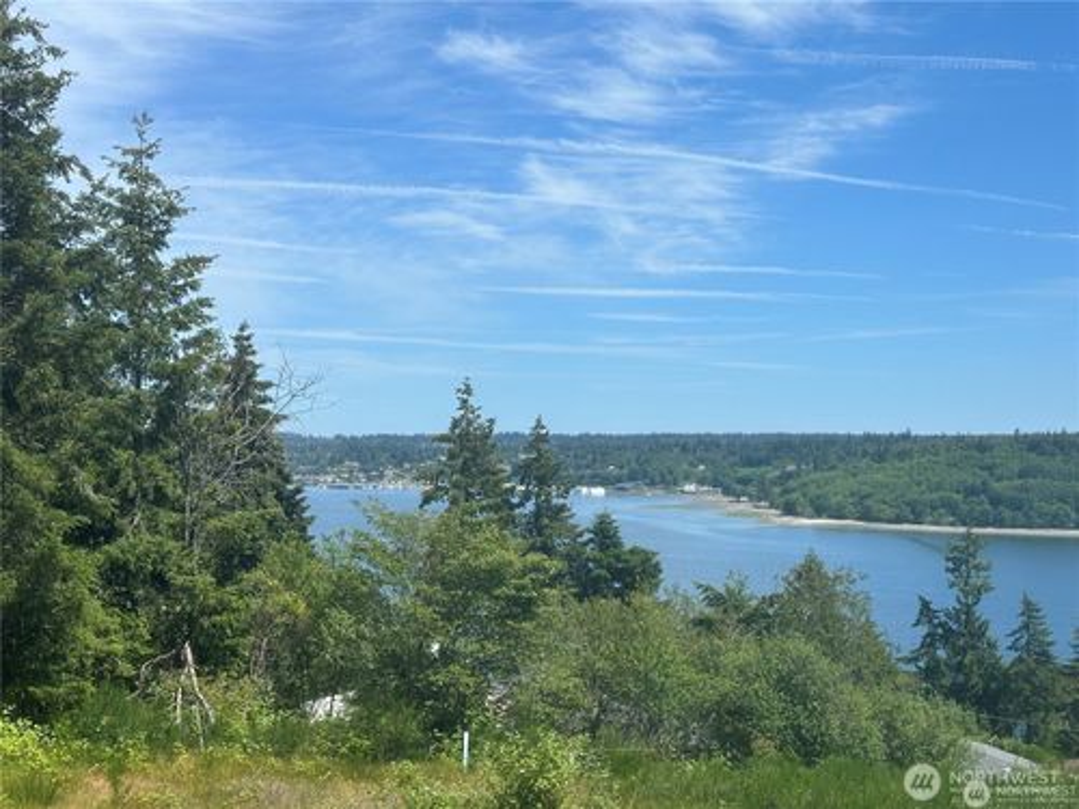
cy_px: 404
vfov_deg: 30.3
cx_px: 540
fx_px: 1496
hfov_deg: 39.7
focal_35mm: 48
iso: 64
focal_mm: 6.86
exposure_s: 1/4566
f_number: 1.78
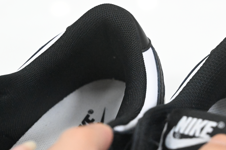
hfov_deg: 21.6
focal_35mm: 94
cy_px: 62
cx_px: 149
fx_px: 590
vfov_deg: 14.5
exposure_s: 1/2500
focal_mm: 70
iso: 32000
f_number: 9
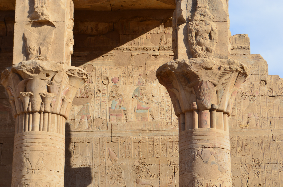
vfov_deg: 16.5
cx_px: 142
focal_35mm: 82
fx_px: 647
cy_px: 94
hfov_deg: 24.7
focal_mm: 55
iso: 100
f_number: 11
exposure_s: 1/125
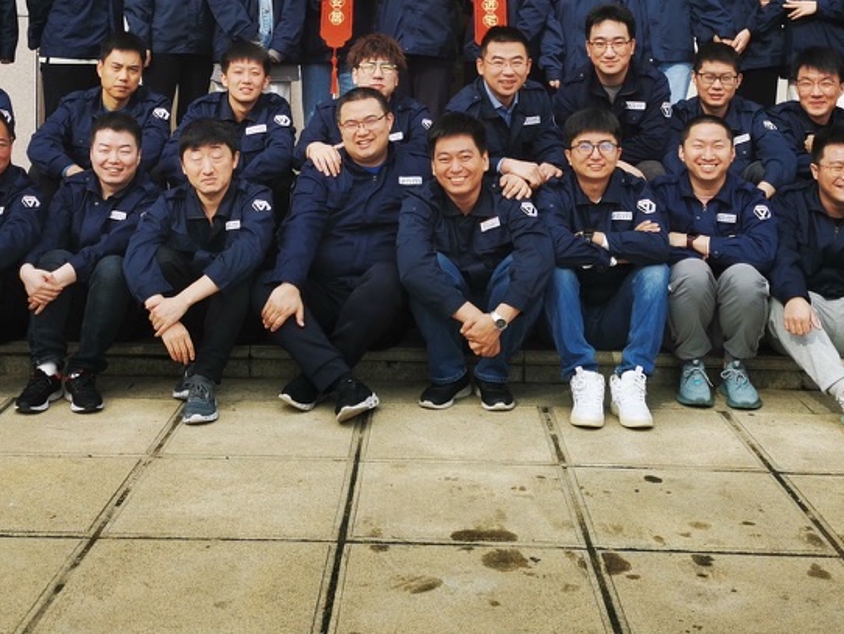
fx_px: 1244
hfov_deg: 37.5
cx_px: 386
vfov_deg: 27.8
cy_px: 100
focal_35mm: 51
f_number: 1.6
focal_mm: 5.56
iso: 50
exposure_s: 1/1366
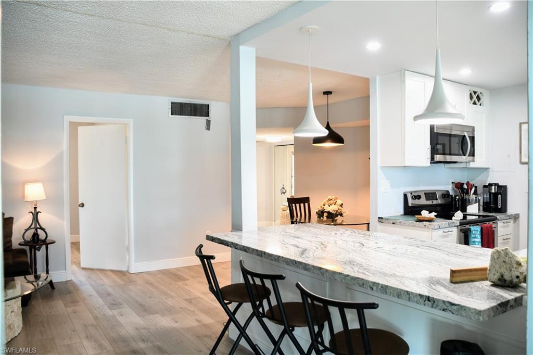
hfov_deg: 67.4
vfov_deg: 47.9
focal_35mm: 27
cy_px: 178
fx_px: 400
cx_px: 266
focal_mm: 18
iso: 400
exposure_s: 1/60
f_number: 4
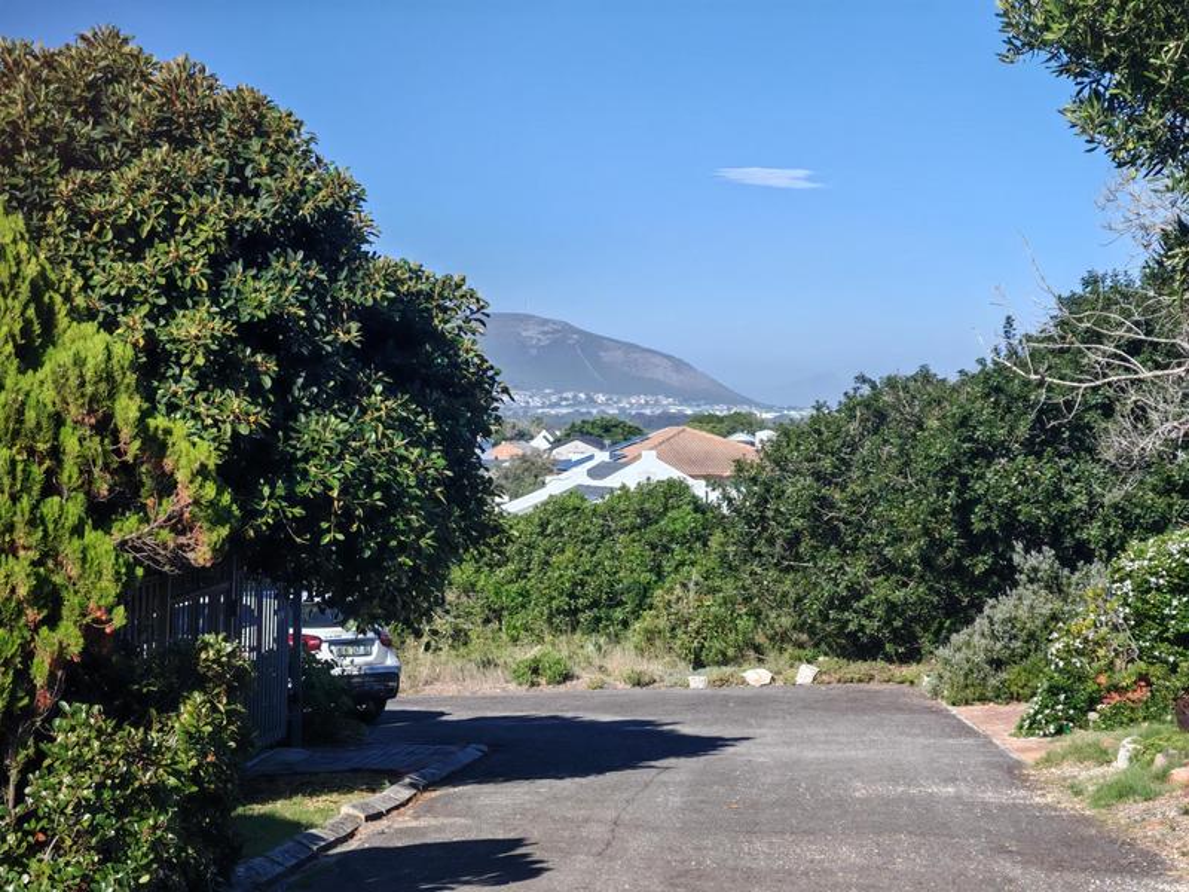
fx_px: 3229
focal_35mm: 94
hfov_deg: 20.9
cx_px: 594
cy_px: 446
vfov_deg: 15.7
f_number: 2.4
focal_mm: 8.67
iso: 50
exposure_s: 1/780
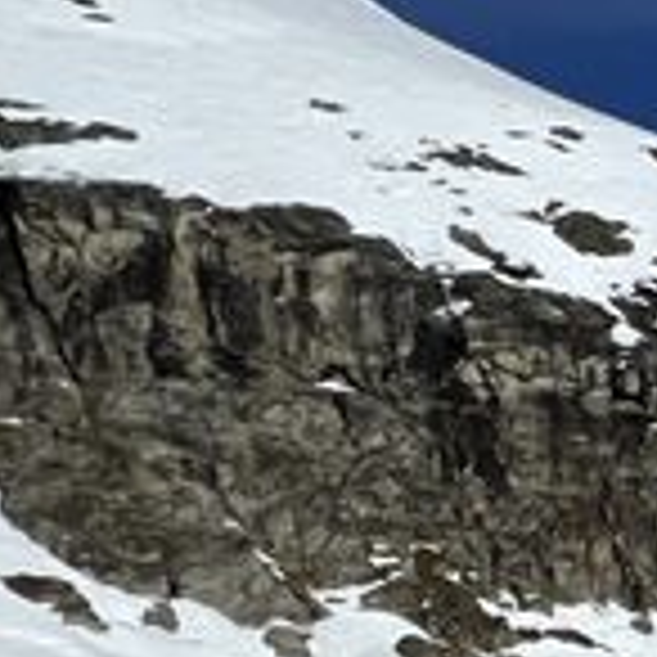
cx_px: 1724
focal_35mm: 71
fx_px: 1525
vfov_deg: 21.2
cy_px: 934
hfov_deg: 13.5
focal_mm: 1.57
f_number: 1.8
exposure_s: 1/6944
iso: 32
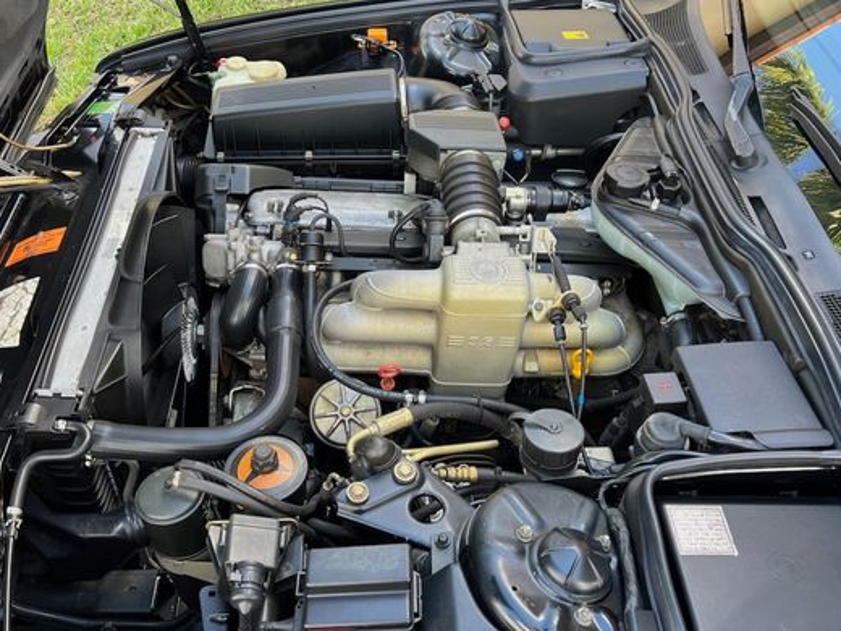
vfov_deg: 44.1
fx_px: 777
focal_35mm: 32
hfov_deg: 56.8
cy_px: 349
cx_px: 393
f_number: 1.5
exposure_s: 1/121
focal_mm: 5.7
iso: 64
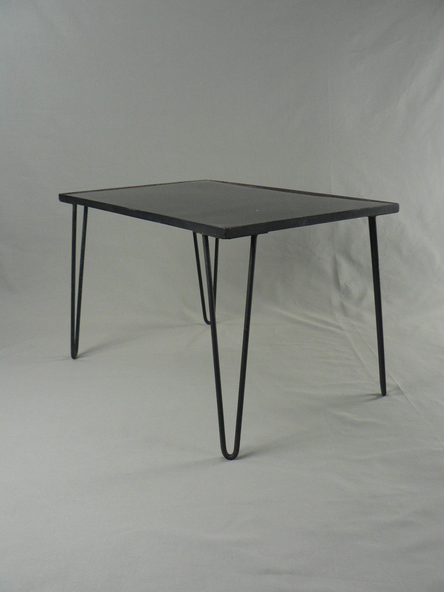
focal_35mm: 36
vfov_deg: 51.4
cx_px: 222
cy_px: 296
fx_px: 616
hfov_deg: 39.7
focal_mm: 6
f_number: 2.8
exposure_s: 1/20
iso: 200
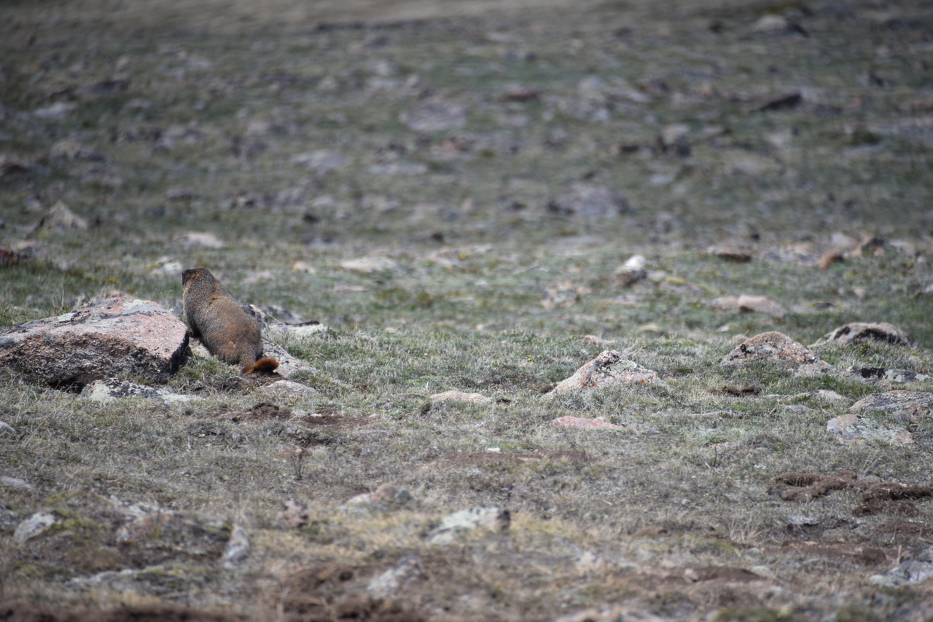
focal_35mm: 300
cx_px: 466
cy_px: 311
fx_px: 7776
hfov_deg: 6.9
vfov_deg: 4.6
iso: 250
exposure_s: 1/640
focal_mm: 300
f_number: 5.6
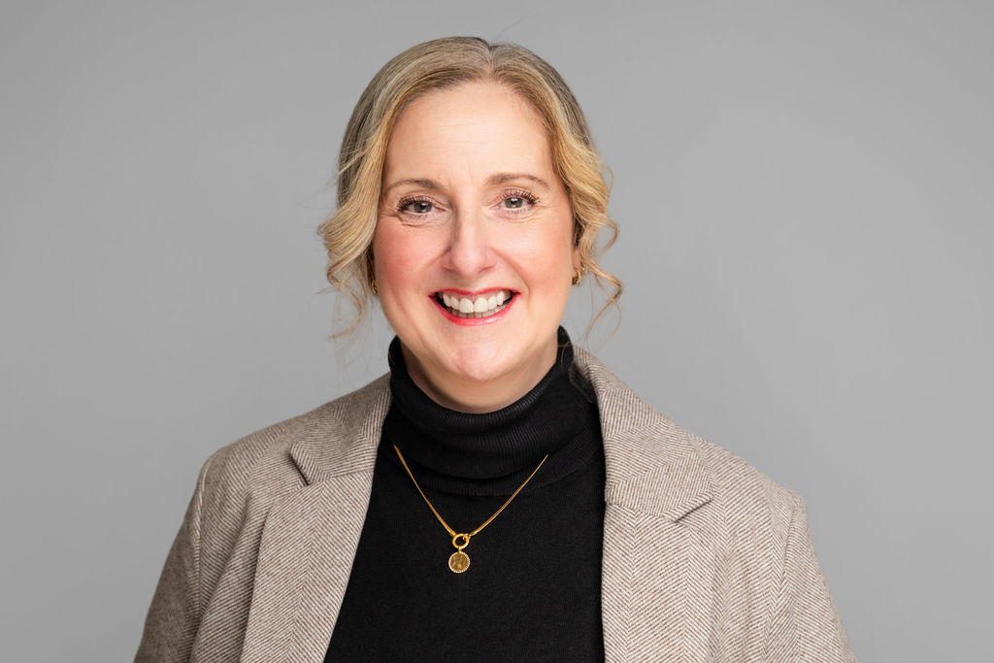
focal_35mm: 65
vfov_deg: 20.9
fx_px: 1795
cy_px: 332
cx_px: 497
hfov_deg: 31.0
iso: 50
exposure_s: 1/200
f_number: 5
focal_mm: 65
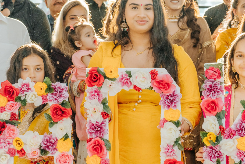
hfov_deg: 16.7
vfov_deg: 11.2
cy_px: 104
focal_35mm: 122
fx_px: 830
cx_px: 168
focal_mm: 50
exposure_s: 1/200
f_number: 4
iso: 800
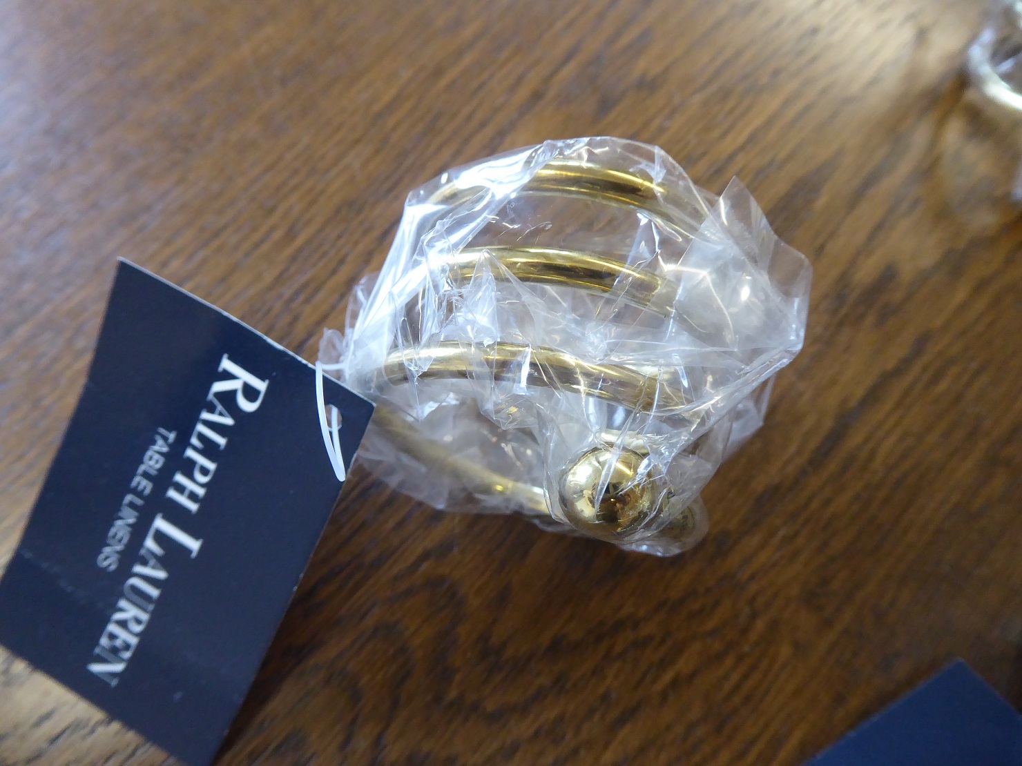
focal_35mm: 25
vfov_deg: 54.9
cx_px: 511
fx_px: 738
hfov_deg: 69.4
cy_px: 383
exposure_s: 1/40
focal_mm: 4.3
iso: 400
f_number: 3.3
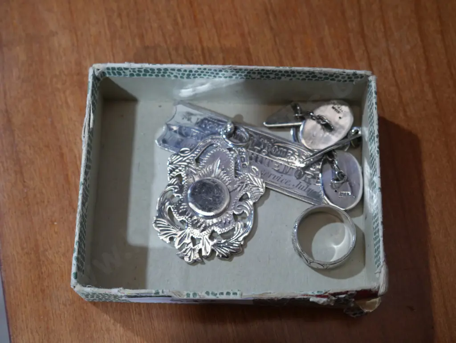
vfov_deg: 26.1
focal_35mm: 56
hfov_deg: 34.3
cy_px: 172
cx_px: 228
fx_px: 738
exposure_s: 1/60
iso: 500
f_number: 5.3
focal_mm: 28
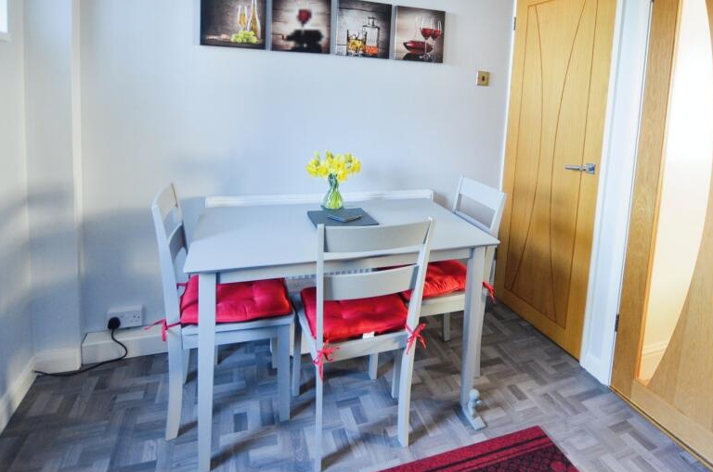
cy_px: 166
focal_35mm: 20
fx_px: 395
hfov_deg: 83.6
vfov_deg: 60.6
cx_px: 408
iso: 800
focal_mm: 10
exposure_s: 1/40
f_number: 3.5
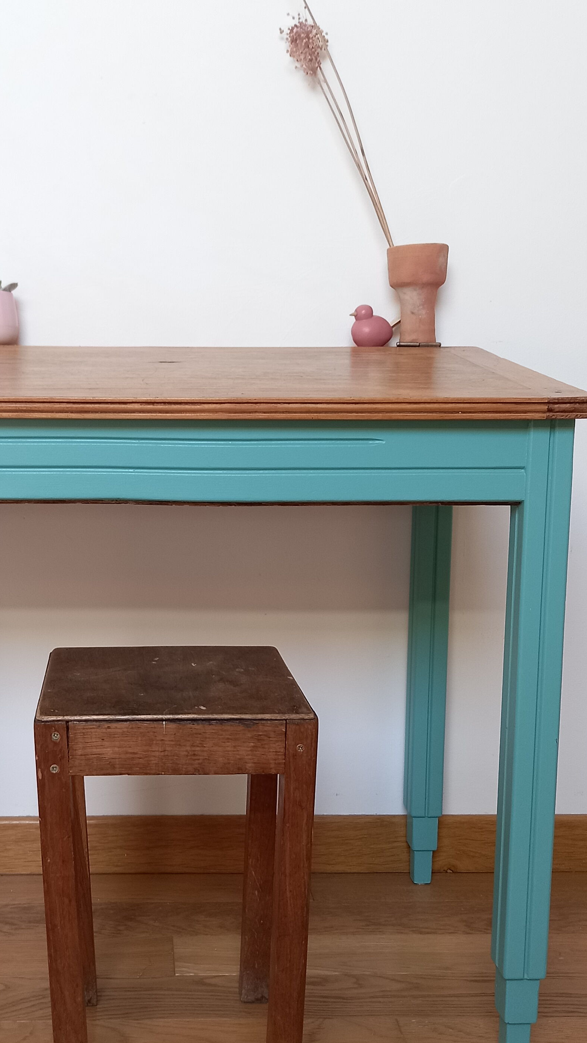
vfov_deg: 51.6
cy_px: 520
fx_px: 1079
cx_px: 169
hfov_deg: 30.1
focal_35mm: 39
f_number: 2
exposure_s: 1/50
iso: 160
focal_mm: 4.6
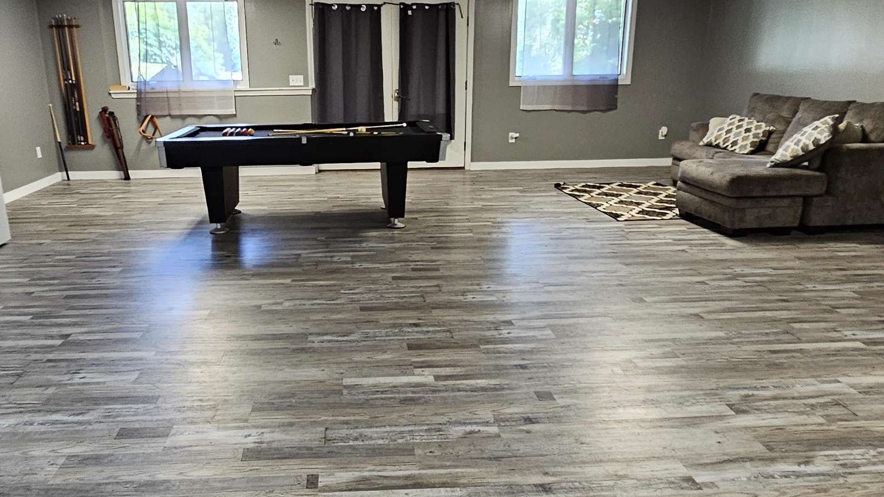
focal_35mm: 27
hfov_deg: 69.4
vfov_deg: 42.9
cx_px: 369
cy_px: 262
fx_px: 633
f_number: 2.2
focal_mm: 2.2
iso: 500
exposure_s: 1/32.5
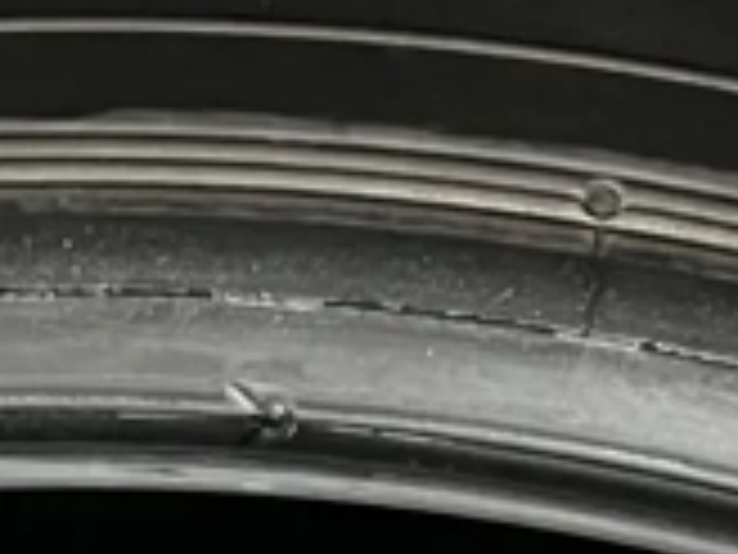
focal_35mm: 159
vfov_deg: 9.1
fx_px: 3390
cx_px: 58
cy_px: 797
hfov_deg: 12.3
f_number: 1.6
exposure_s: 1/46
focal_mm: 5.1
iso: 500
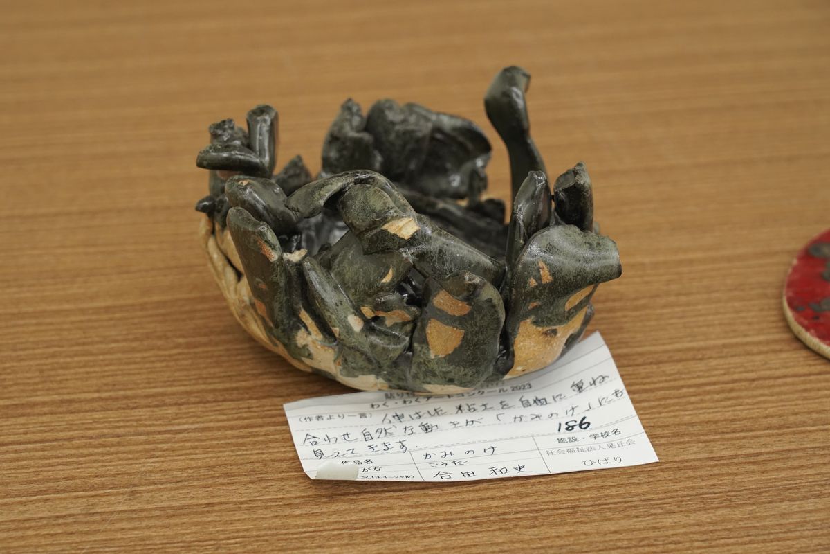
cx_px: 415
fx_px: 2421
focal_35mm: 105
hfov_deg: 19.5
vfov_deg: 13.0
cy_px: 277
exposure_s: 1/50
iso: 3200
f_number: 7.1
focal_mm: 105
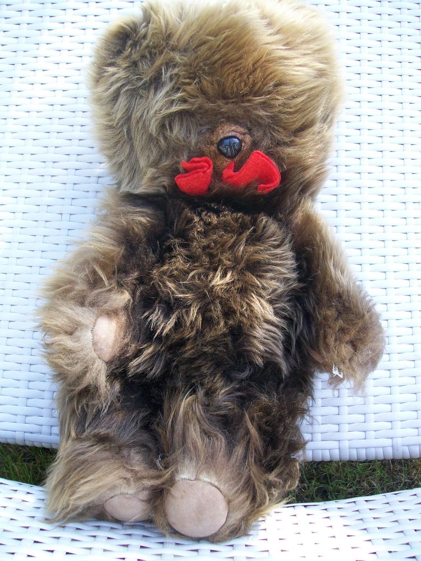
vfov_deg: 51.4
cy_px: 280
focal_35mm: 36
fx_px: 584
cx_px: 210
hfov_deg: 39.7
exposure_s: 1/100
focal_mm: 6
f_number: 2.7
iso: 64
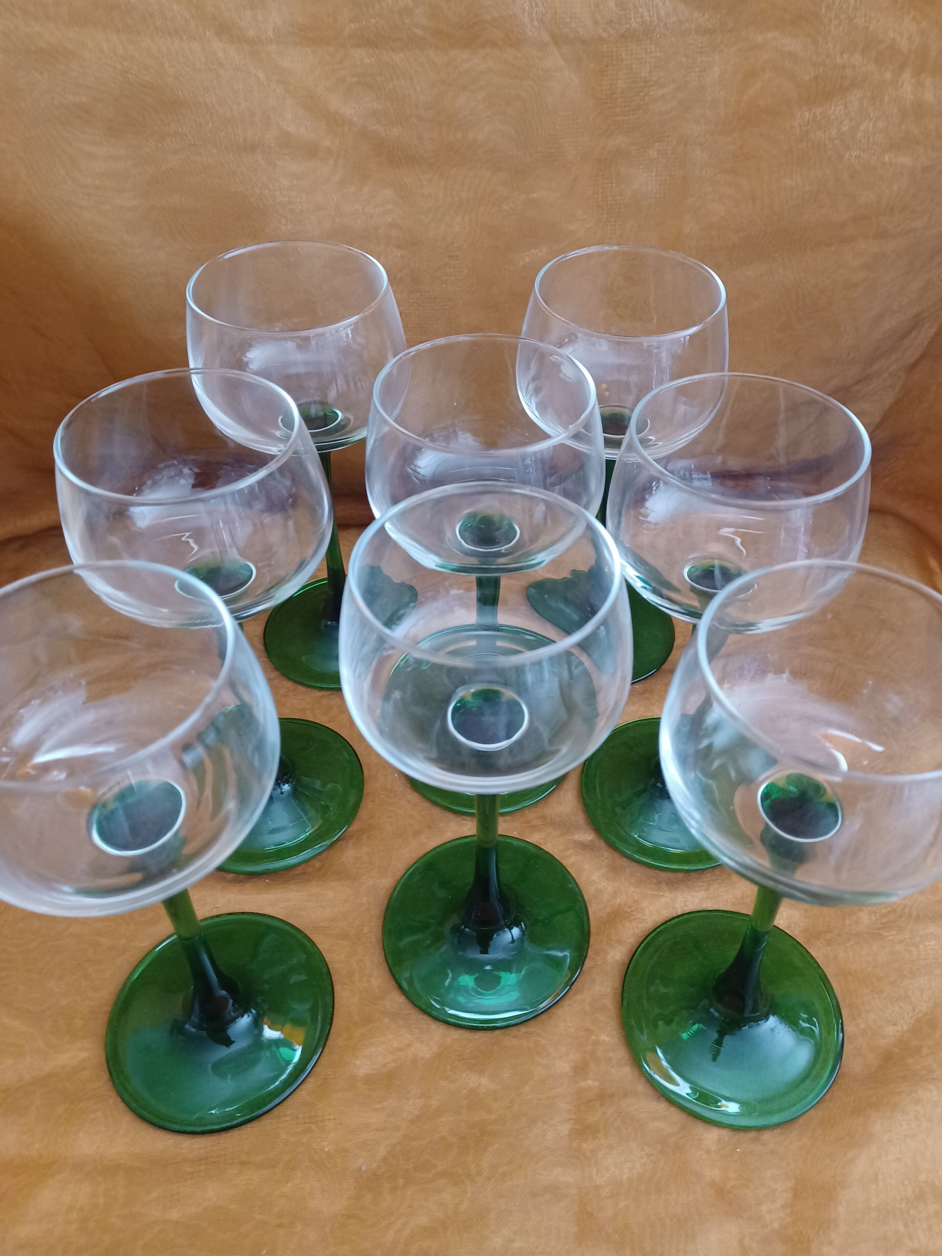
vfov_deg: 65.3
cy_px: 595
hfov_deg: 51.3
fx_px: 980
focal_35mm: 27
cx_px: 508
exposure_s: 1/25
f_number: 1.8
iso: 800
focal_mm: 4.6
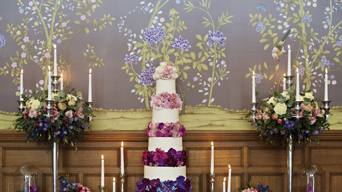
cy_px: 114
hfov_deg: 38.5
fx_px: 490
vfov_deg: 22.2
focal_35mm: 54
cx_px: 175
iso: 1000
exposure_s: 1/160
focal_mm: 50
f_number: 3.2
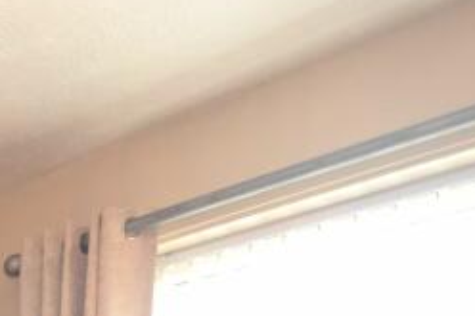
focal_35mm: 62
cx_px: -310
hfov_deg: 23.1
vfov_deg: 16.6
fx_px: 817
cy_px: 631
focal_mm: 10
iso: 500
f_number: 3.5
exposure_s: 1/60
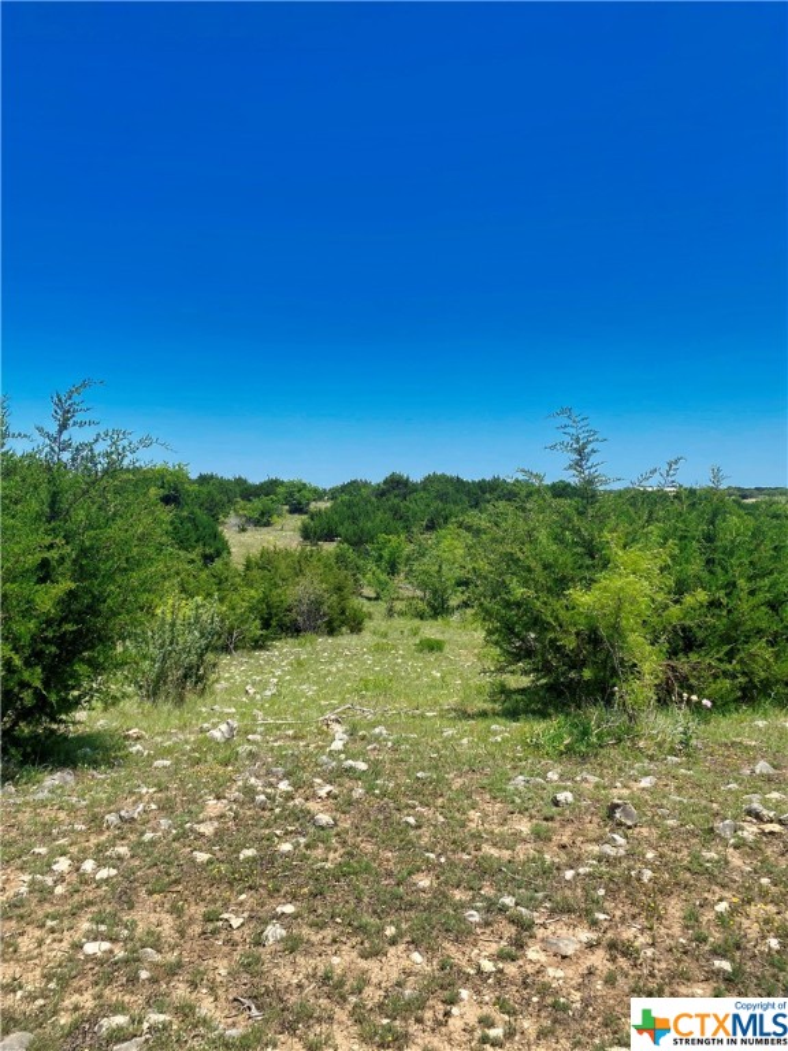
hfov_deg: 53.1
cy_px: 526
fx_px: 789
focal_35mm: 26
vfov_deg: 67.3
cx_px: 394
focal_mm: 4.25
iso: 32
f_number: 1.8
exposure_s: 1/2817
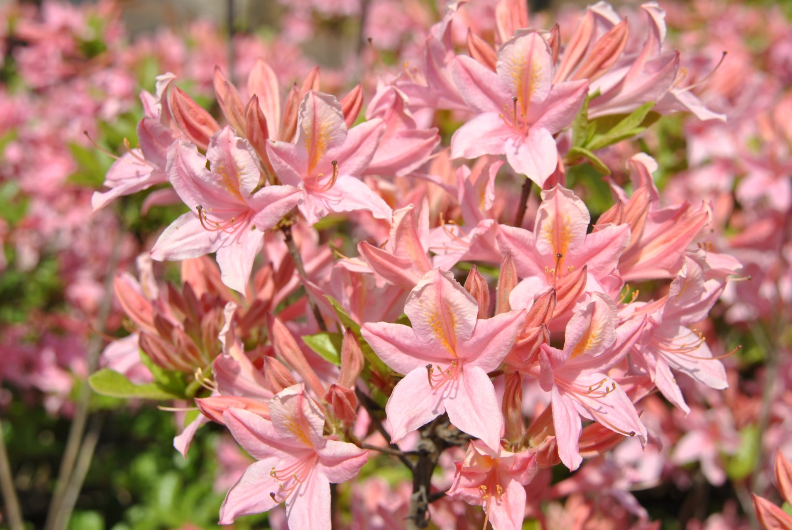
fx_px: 1454
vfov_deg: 20.7
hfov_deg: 30.5
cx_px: 396
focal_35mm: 66
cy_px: 265
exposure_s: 1/320
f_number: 9
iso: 100
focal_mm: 44
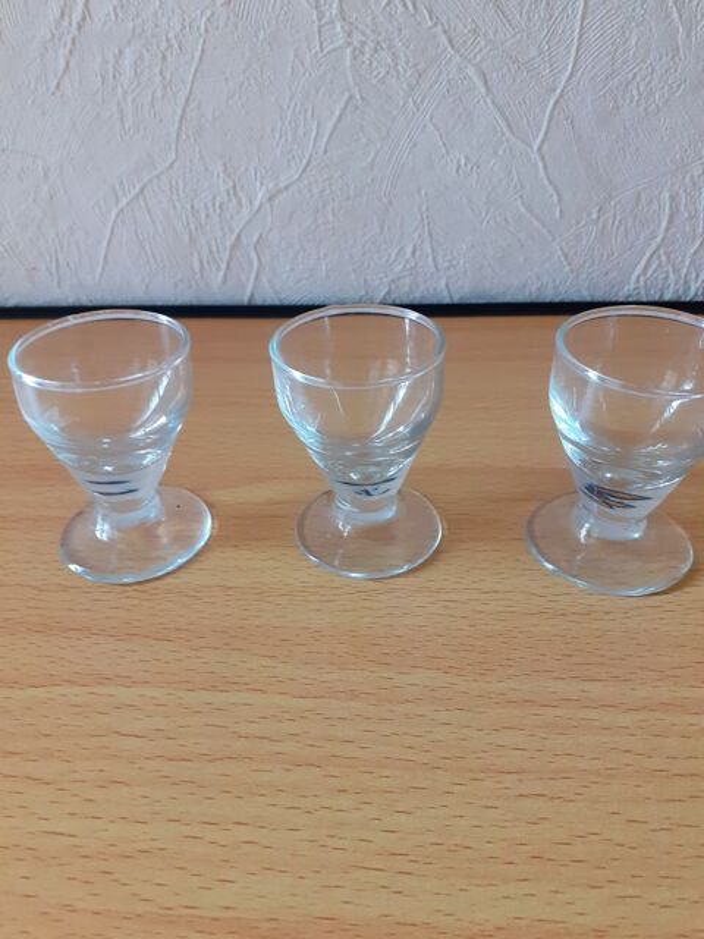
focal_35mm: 27
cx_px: 352
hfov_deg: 51.4
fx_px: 732
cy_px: 470
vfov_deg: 65.3
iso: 250
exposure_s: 1/25
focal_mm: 3.6
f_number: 1.9
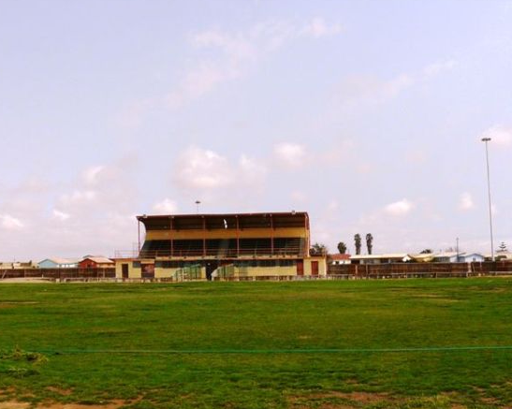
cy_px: 204
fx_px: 454
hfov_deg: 58.7
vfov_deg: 48.5
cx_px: 239
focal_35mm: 30
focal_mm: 4.6
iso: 100
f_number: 7.1
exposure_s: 1/500
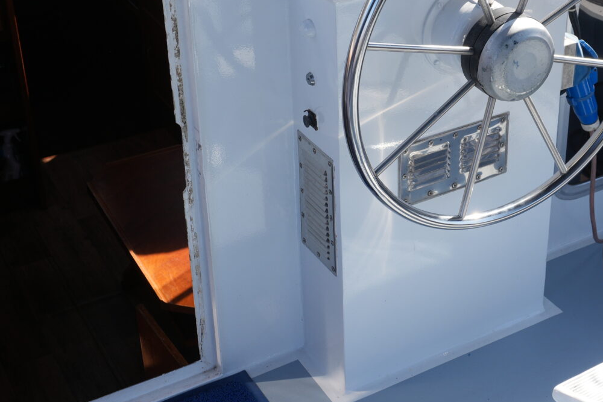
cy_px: 113
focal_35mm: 63
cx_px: 400
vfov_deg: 21.4
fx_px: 1055
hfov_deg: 31.6
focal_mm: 21
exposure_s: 1/160
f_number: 6.3
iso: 100
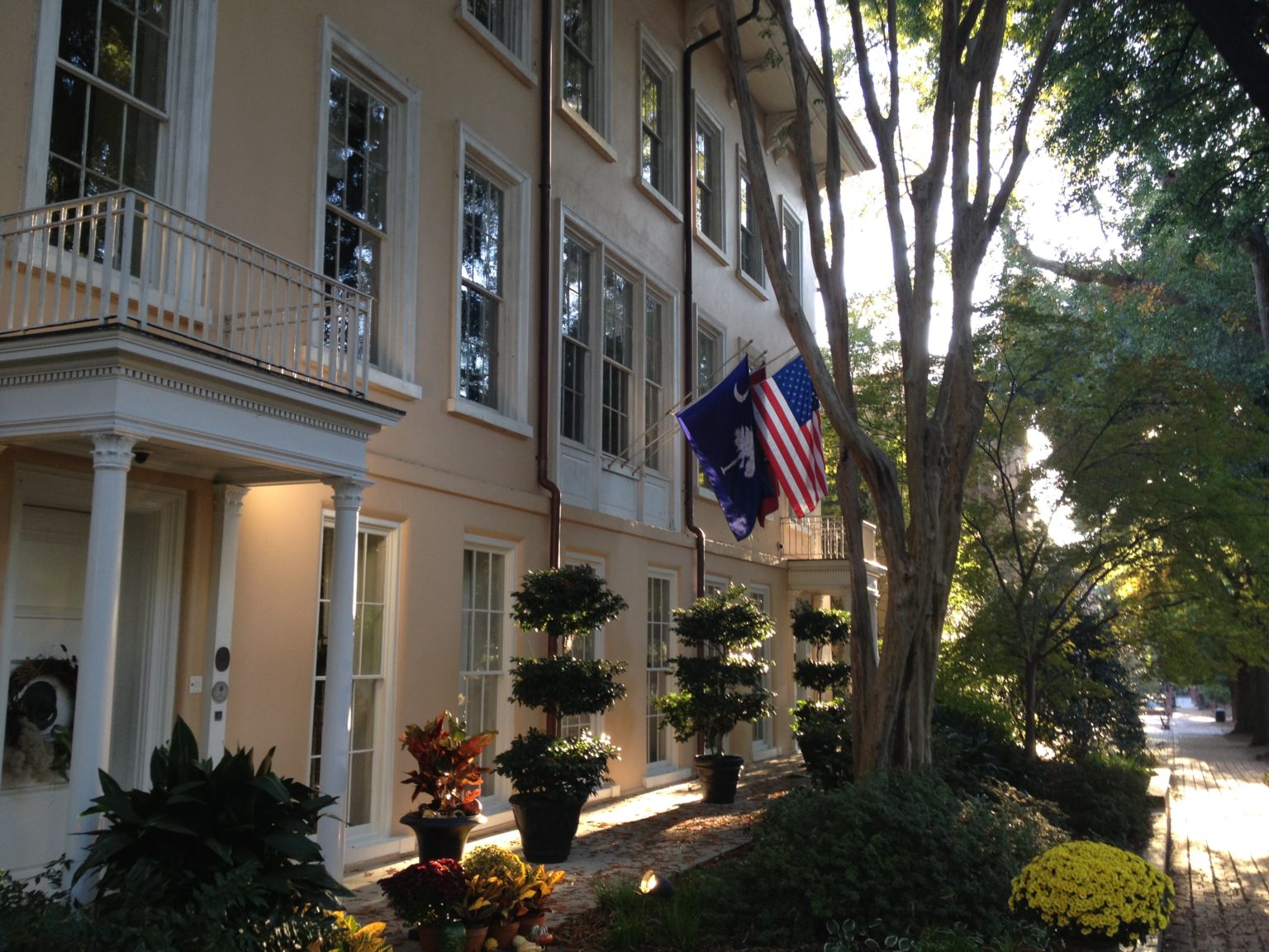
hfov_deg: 52.6
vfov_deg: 40.7
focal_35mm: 35
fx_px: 1283
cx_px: 634
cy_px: 476
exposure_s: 1/30
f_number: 2.4
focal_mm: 4.28
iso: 50
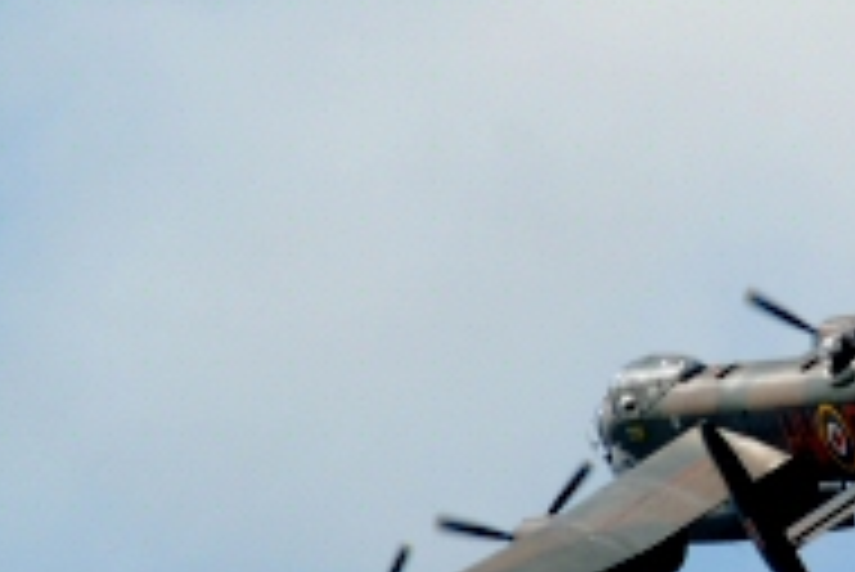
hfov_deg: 1.6
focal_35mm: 1263
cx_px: 756
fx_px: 30018
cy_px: 315
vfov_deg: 1.1
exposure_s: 1/750
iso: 400
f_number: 9.5
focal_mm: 400
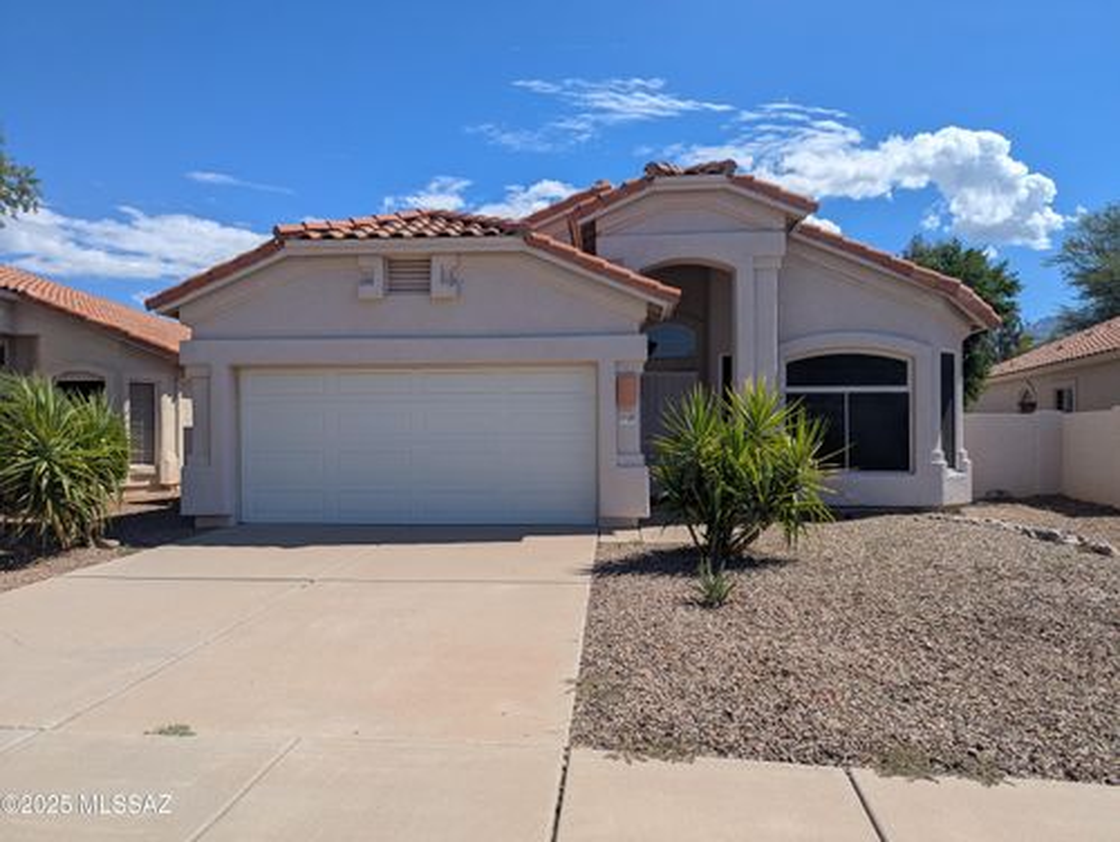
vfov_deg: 56.9
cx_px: 560
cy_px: 421
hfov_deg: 71.5
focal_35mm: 24
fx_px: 777
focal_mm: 6.81
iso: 46
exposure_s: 1/3145
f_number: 1.85
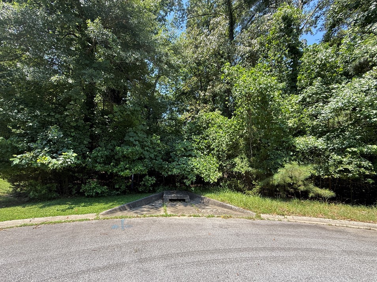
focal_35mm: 15
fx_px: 163
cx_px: 177
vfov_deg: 81.6
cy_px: 150
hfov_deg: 98.1
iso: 64
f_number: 2.2
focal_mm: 2.22
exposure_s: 1/326
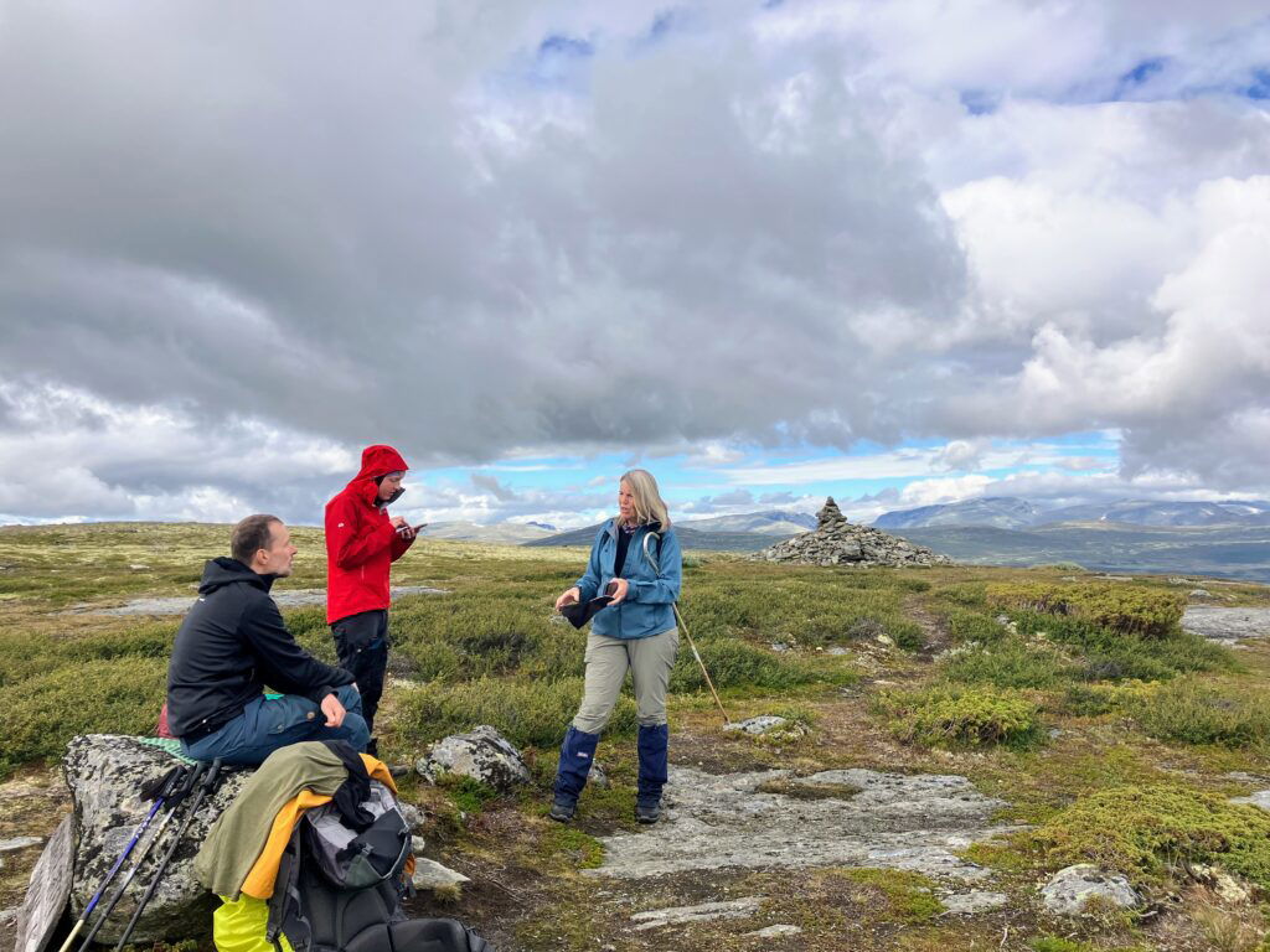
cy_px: 476
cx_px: 635
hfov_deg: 63.4
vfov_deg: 49.7
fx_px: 1027
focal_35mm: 28
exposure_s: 1/2404
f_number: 1.8
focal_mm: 3.99
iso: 32
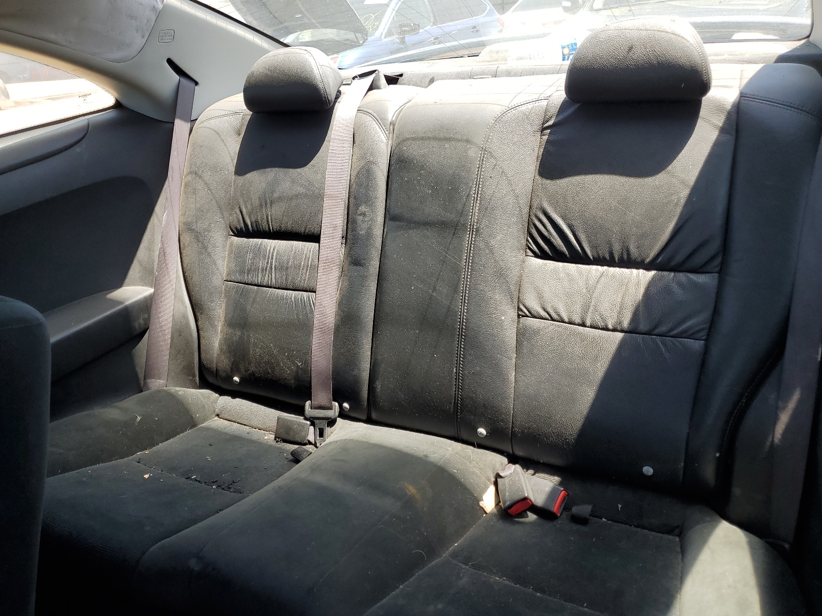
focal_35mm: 26
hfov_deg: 67.3
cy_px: 308
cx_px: 411
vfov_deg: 53.1
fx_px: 617
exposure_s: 1/323
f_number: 1.5
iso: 50
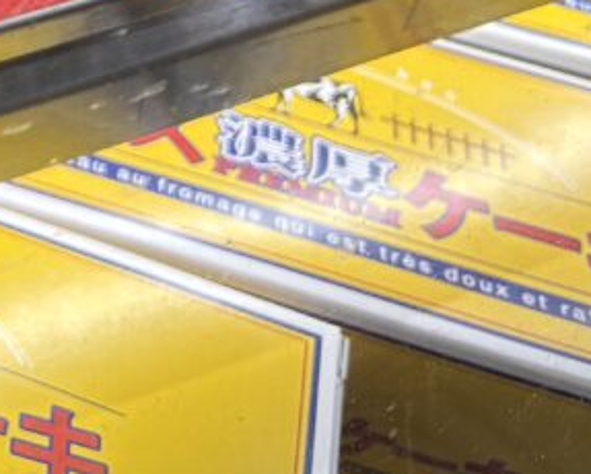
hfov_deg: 14.9
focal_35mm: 113
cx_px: -457
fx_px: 1978
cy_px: -484
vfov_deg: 12.1
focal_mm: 5.96
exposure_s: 1/417
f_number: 1.6
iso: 50
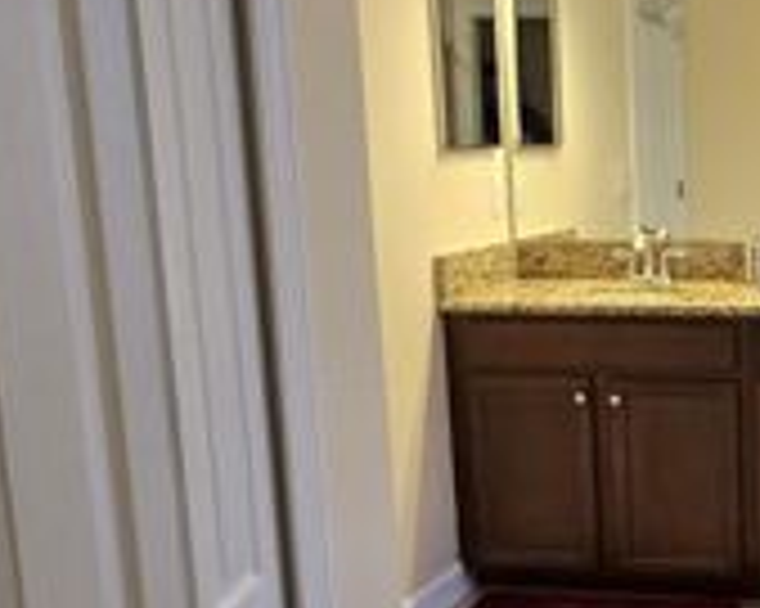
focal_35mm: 53
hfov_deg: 31.7
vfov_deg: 28.4
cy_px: 396
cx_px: 816
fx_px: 1191
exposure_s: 1/60
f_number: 2.2
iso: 100
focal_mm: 2.2
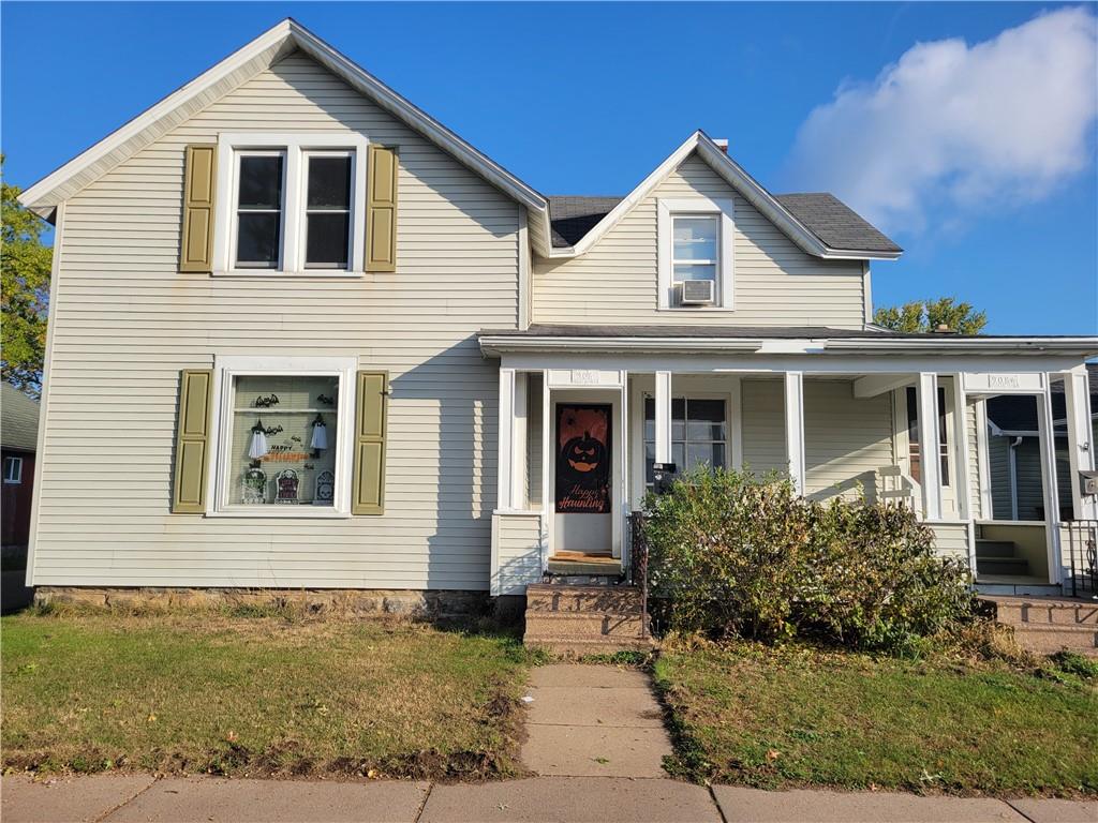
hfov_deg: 67.3
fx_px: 825
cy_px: 412
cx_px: 549
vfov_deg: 53.1
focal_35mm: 26
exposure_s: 1/2365
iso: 40
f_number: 1.8
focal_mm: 5.4
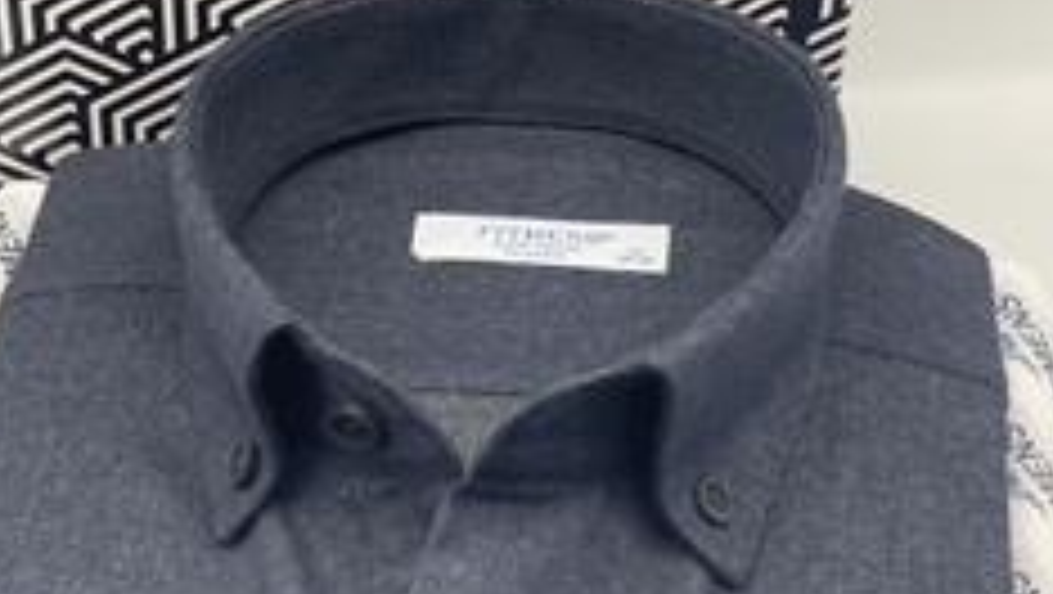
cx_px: 459
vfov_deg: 12.0
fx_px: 2794
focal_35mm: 100
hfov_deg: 21.3
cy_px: 646
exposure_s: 1/122
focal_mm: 6
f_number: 2
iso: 32
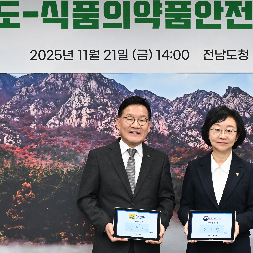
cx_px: 164
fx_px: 1306
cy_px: 128
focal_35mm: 158
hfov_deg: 11.1
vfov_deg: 11.1
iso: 5000
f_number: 8
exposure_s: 1/200
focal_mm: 115
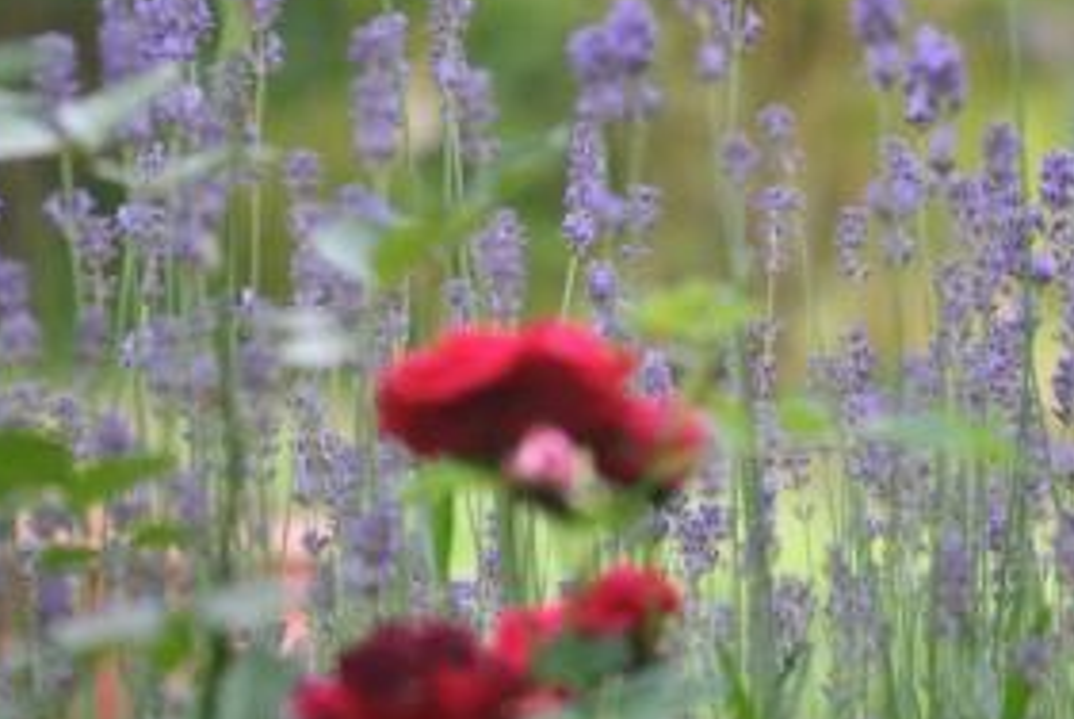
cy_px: 268
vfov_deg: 5.2
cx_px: 684
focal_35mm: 263
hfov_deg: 7.8
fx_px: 7854
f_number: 4.5
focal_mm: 110
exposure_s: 1/125
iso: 280
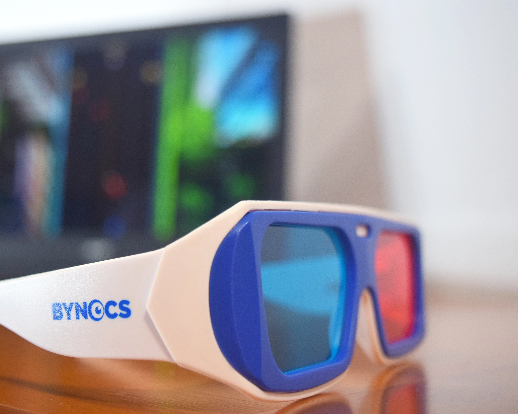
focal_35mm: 60
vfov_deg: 25.6
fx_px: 913
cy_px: 206
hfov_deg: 31.6
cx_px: 214
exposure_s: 1/50
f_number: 4.5
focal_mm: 35
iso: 800
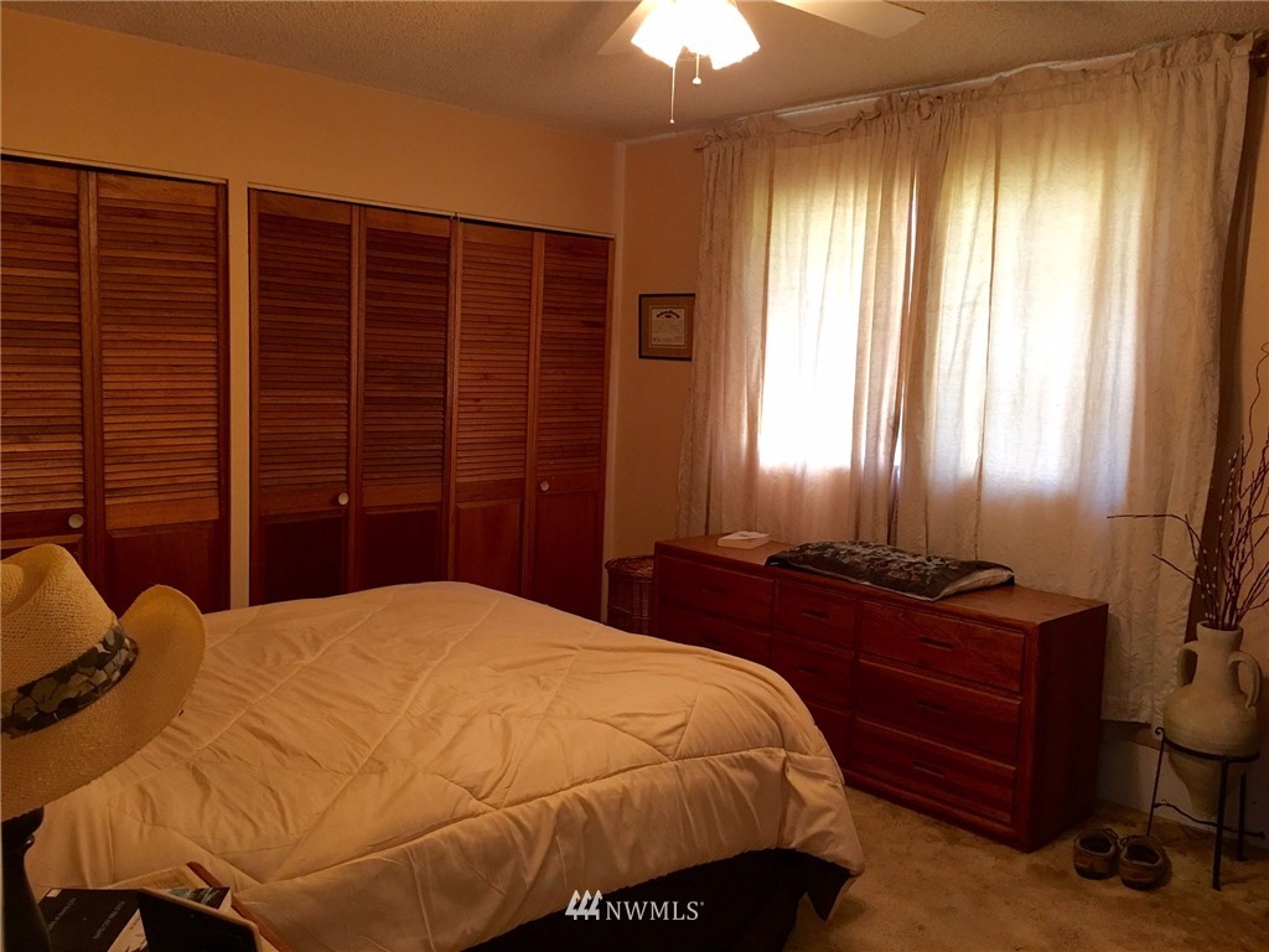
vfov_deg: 48.2
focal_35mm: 29
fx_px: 1063
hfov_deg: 61.7
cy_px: 476
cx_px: 634
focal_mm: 4.15
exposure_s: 1/15
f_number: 2.2
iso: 50
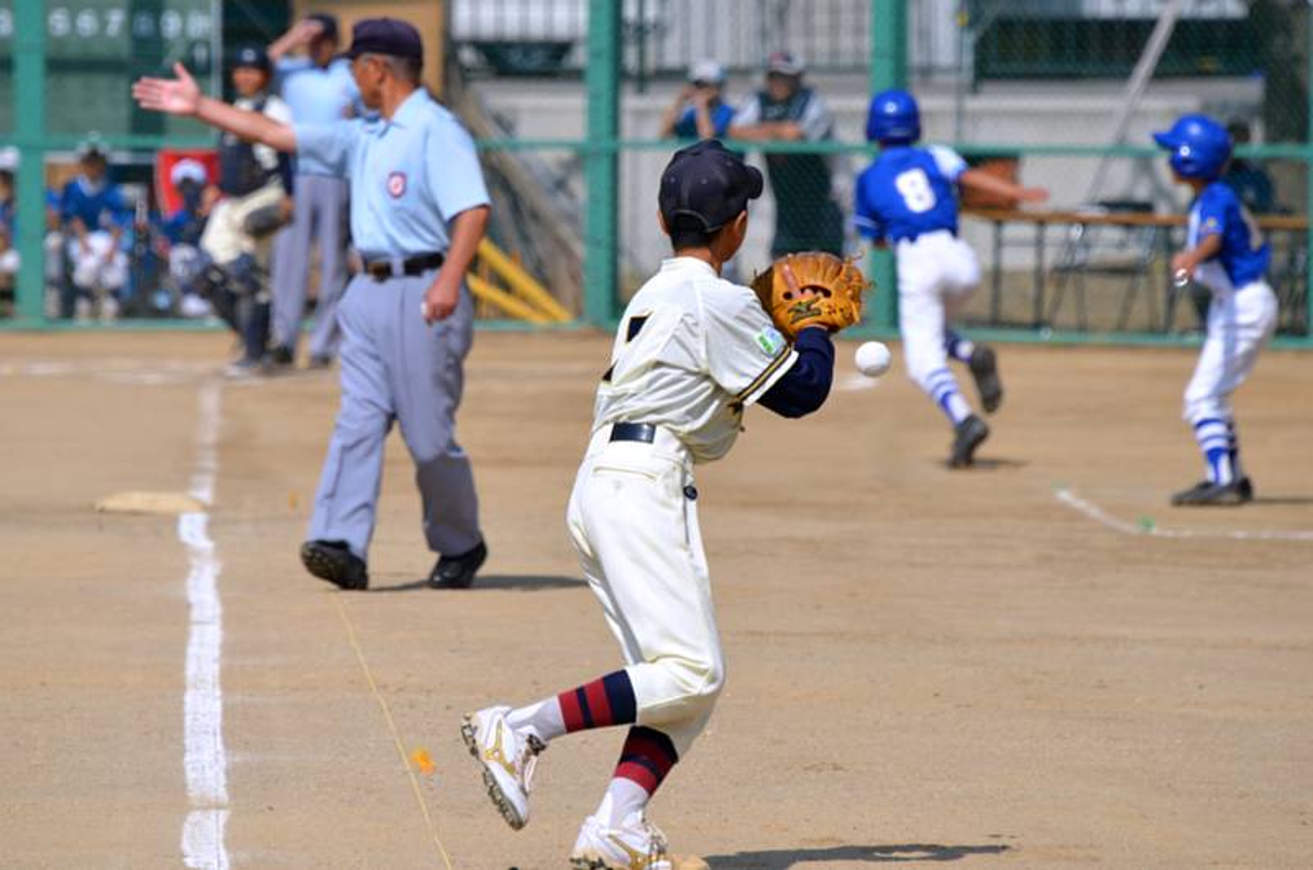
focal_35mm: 450
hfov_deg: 4.6
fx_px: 16380
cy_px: 435
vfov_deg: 3.0
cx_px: 656
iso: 400
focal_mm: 300
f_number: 7.1
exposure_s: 1/2000
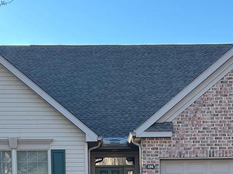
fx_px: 565
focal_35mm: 84
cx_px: 122
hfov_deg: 23.3
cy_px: 229
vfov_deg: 16.5
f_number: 1.5
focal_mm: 5.7
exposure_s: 1/894
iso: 50
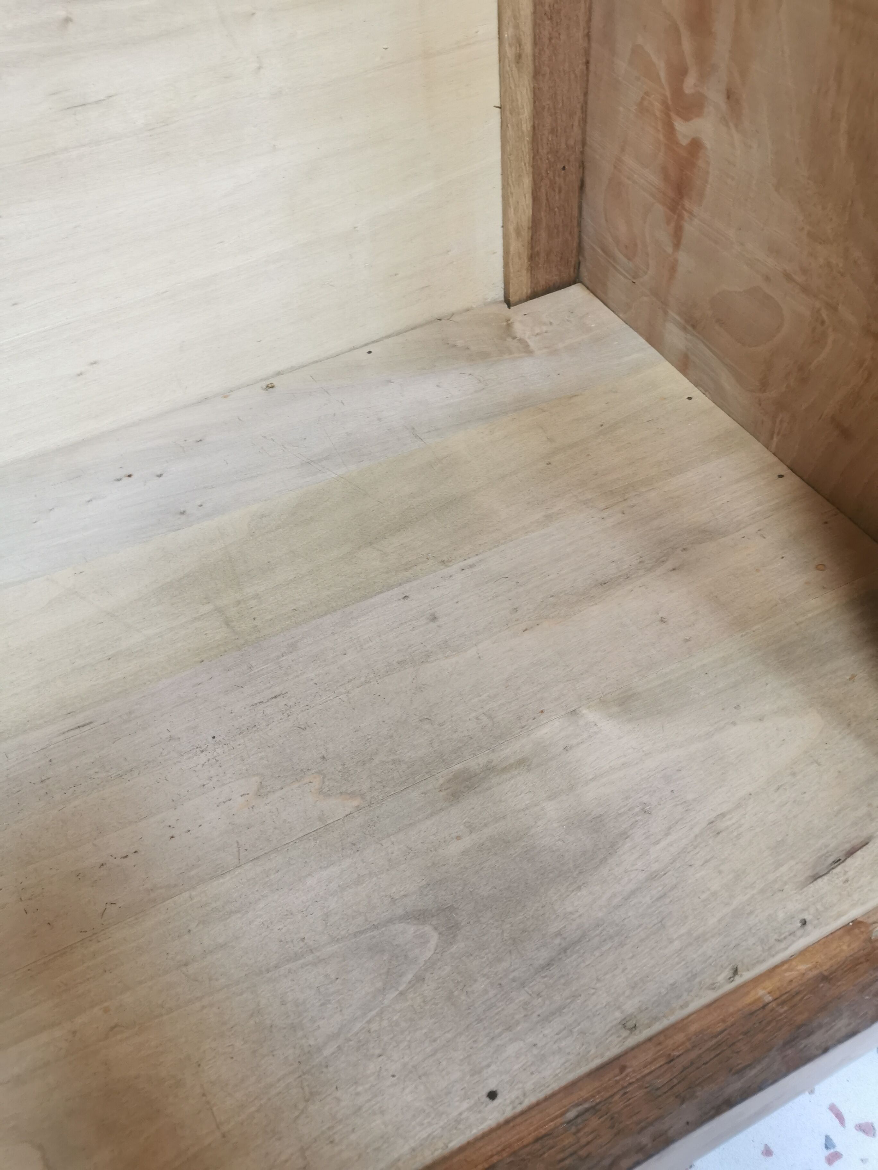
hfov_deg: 51.4
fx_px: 913
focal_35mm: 27
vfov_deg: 65.3
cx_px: 439
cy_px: 585
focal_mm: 5.58
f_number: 1.8
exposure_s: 1/50
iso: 160
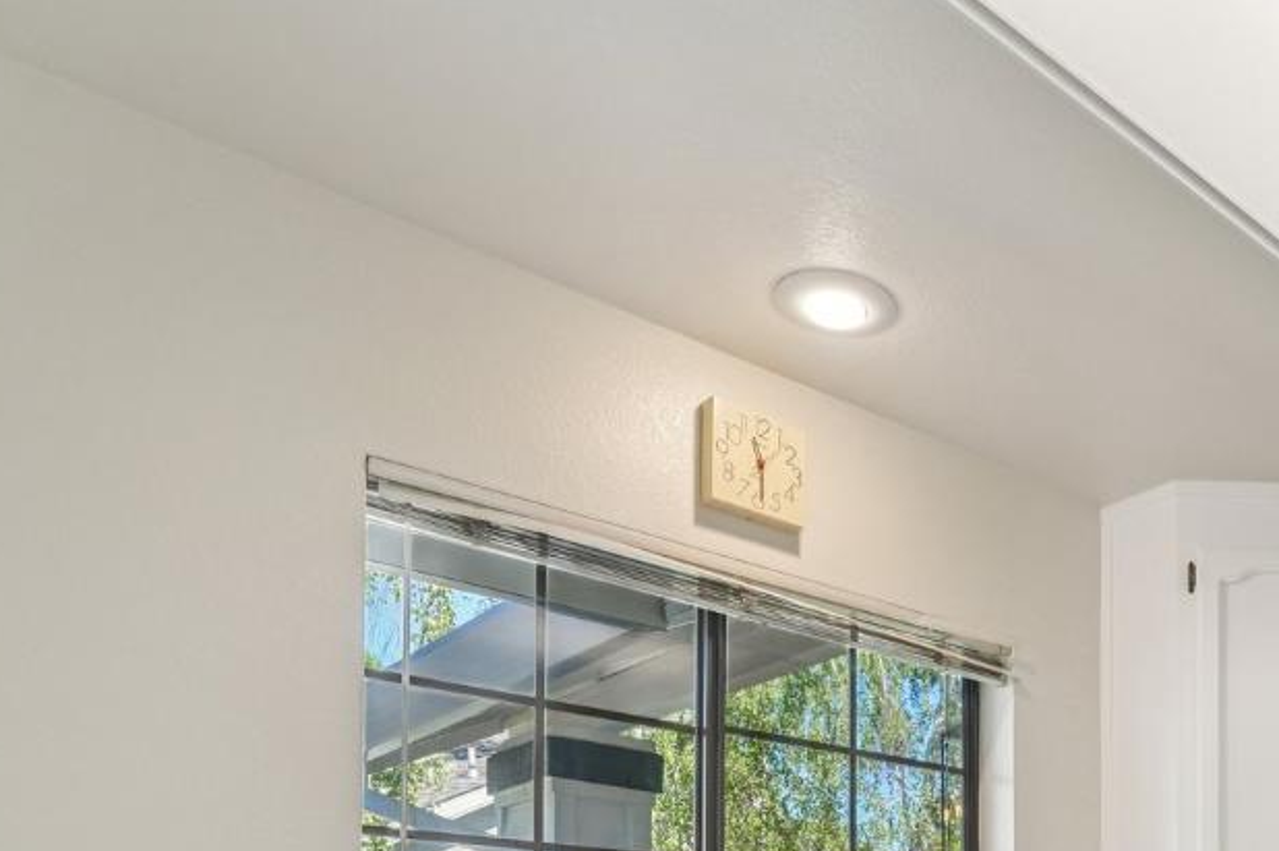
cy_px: 1014
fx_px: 1207
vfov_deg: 32.3
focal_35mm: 34
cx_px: 1225
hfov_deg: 48.0
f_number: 8
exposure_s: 1/40
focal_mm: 14
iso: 800
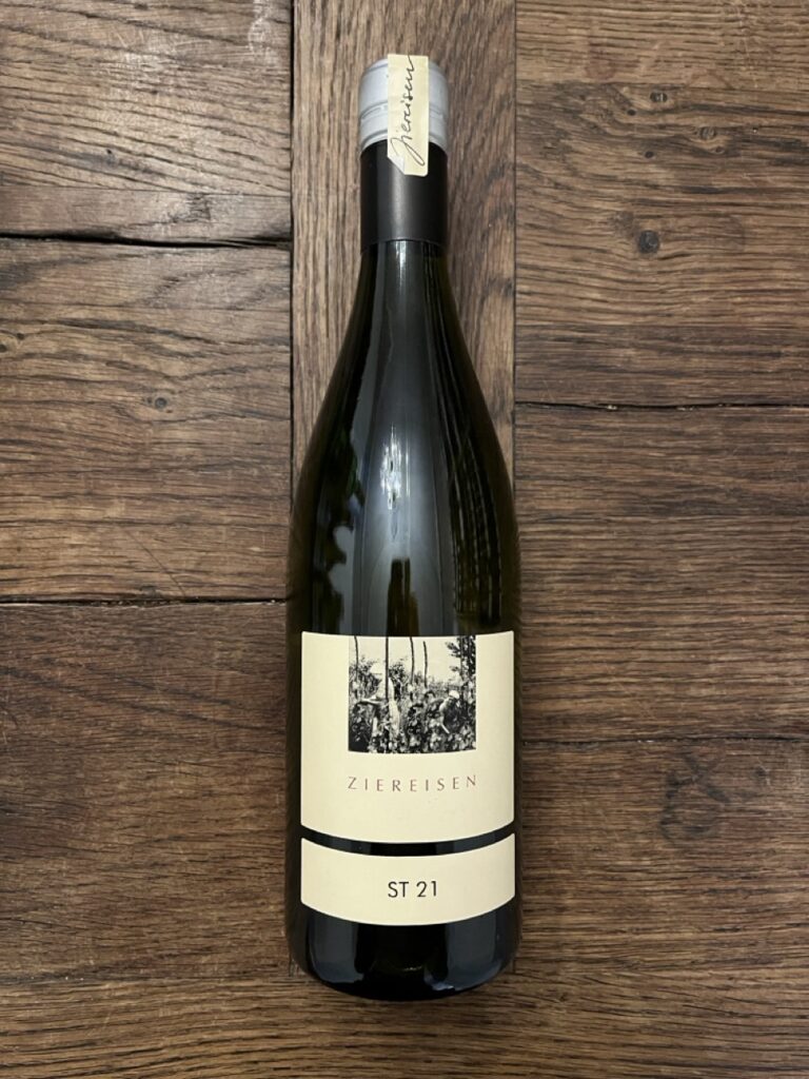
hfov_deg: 53.1
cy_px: 540
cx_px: 404
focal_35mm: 26
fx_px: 810
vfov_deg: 67.3
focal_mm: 5.1
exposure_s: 1/50
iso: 500
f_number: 1.6
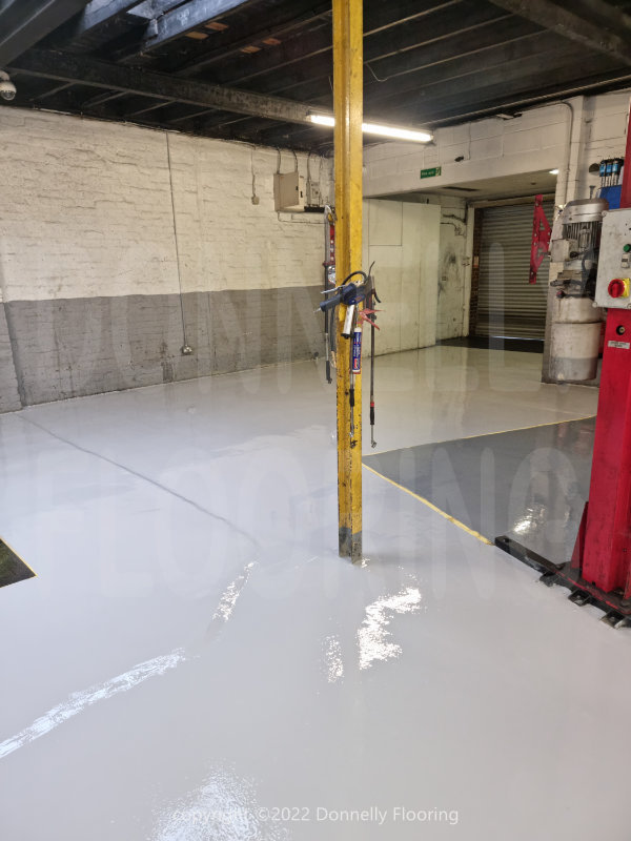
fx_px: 583
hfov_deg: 56.8
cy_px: 420
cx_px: 316
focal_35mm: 24
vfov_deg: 71.6
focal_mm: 6.7
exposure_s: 1/33
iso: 100
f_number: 1.8
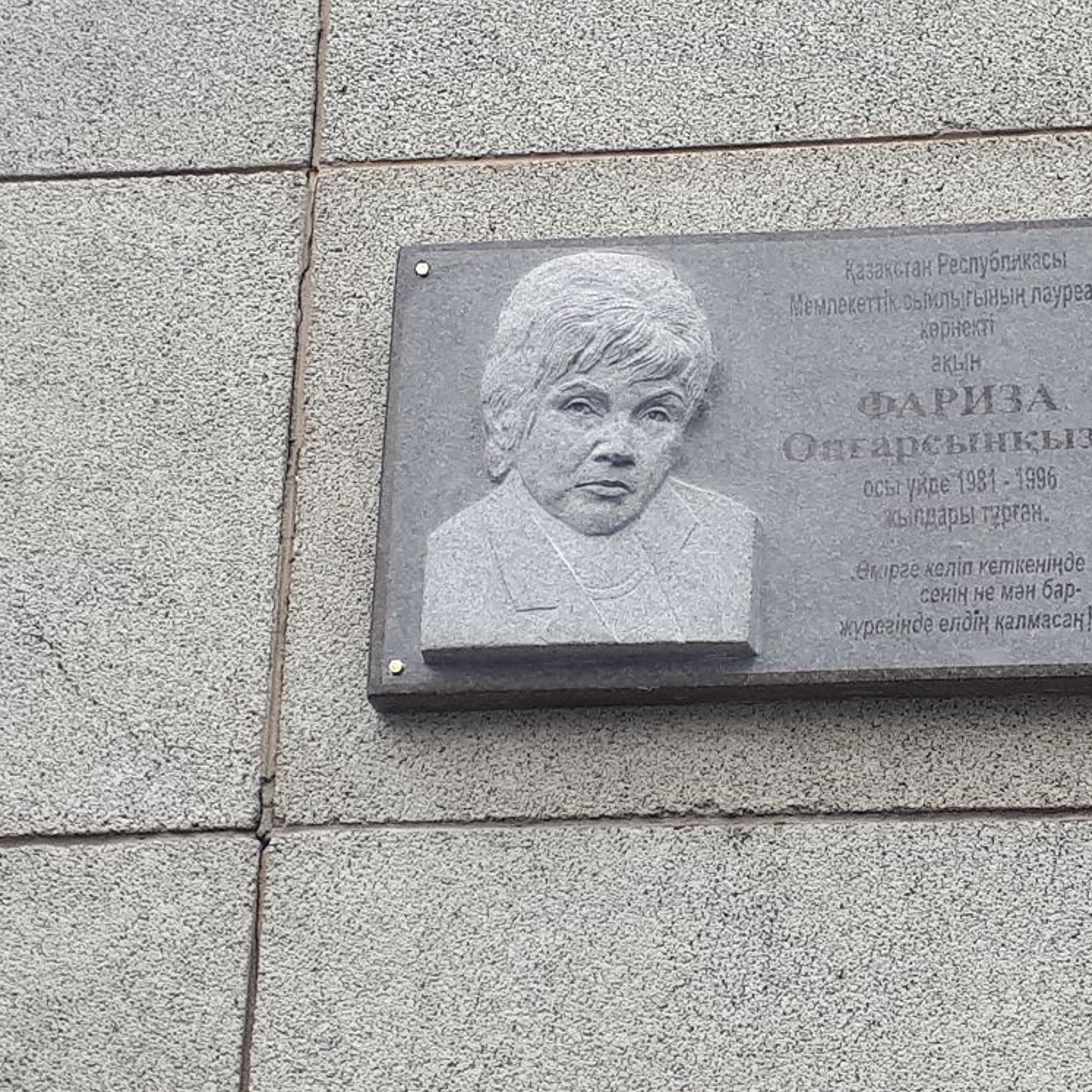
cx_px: 698
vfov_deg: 51.1
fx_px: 1142
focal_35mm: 32
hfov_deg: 50.5
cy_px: 546
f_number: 1.9
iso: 40
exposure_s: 1/231
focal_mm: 3.6
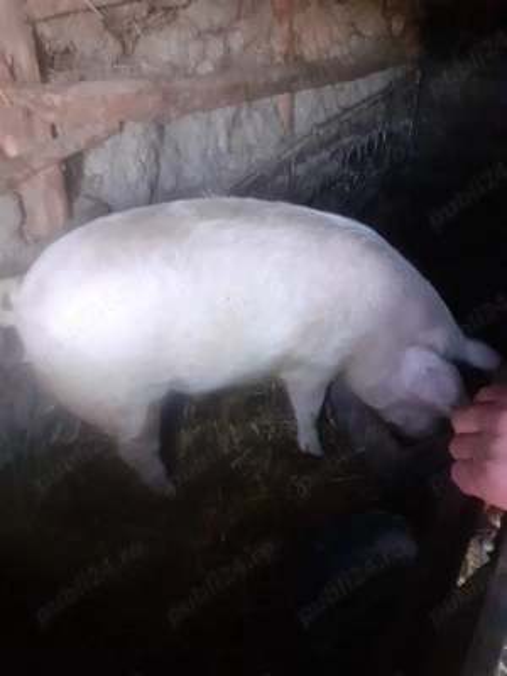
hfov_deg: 51.4
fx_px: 527
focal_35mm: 27
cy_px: 338
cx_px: 254
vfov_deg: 65.3
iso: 500
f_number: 1.9
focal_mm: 3.6
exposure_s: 1/25
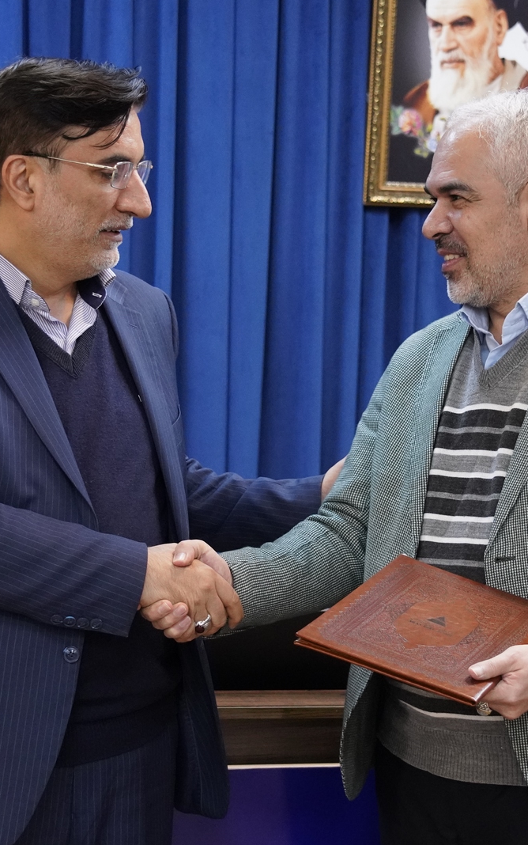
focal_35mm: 102
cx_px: 352
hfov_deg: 12.8
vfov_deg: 20.4
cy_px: 420
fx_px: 2347
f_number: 4
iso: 3200
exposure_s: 1/160
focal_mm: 44
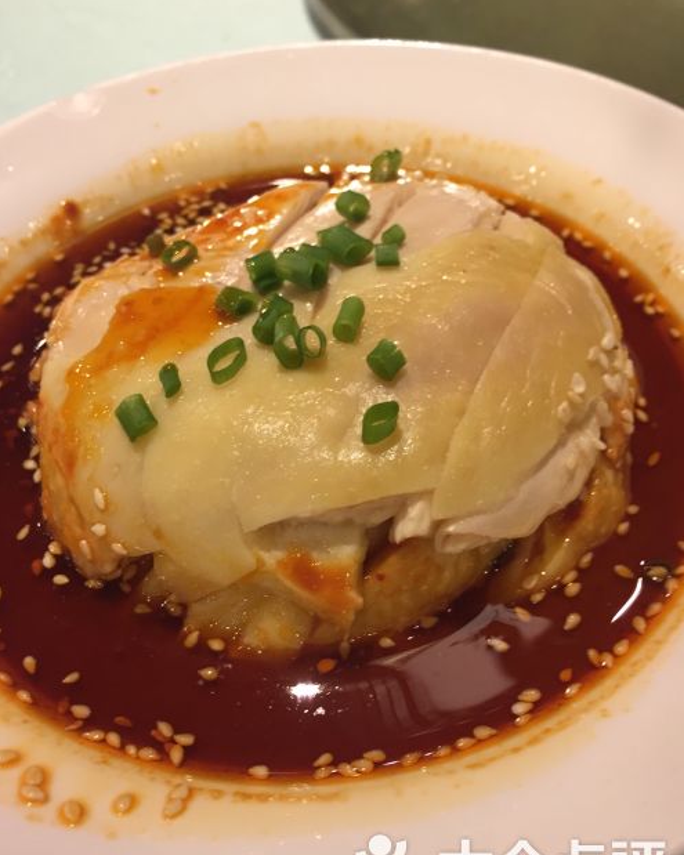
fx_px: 810
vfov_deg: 55.6
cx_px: 339
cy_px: 456
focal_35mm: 32
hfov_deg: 45.8
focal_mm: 4.15
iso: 80
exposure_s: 1/30
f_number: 2.2
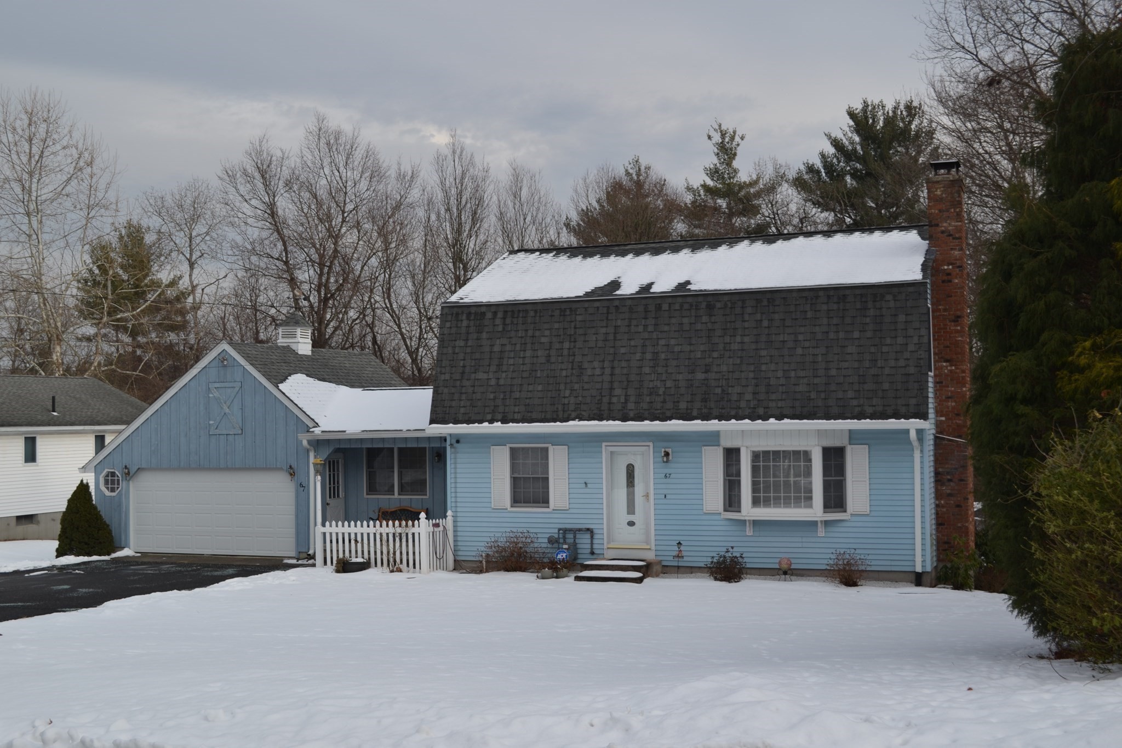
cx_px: 561
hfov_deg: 46.4
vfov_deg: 31.9
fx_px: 1309
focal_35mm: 42
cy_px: 374
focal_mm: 28
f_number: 7.1
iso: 100
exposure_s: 1/200
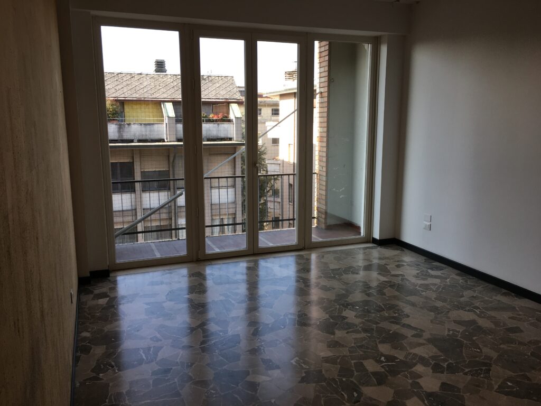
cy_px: 203
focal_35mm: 29
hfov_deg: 61.7
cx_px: 270
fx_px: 453
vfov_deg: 48.2
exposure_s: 1/100
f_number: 2.2
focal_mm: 4.15
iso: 25
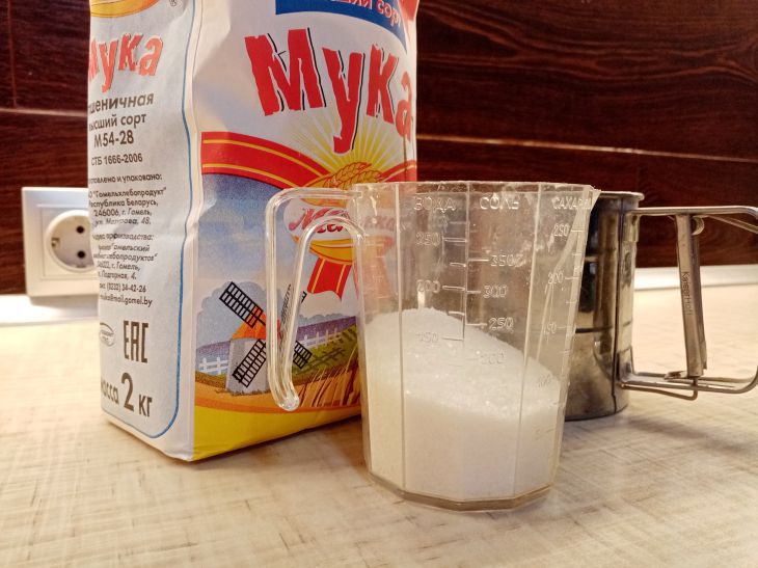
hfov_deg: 67.3
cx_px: 379
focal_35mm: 26
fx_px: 569
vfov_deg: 53.0
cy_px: 284
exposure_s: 1/33.3
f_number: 1.8
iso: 202
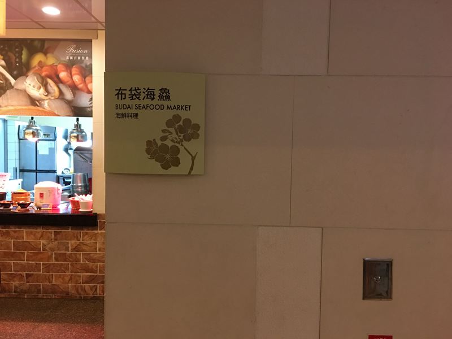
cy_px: 170
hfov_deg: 61.7
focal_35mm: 29
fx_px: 379
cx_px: 226
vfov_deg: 48.2
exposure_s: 1/15
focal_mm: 4.15
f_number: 2.2
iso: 100
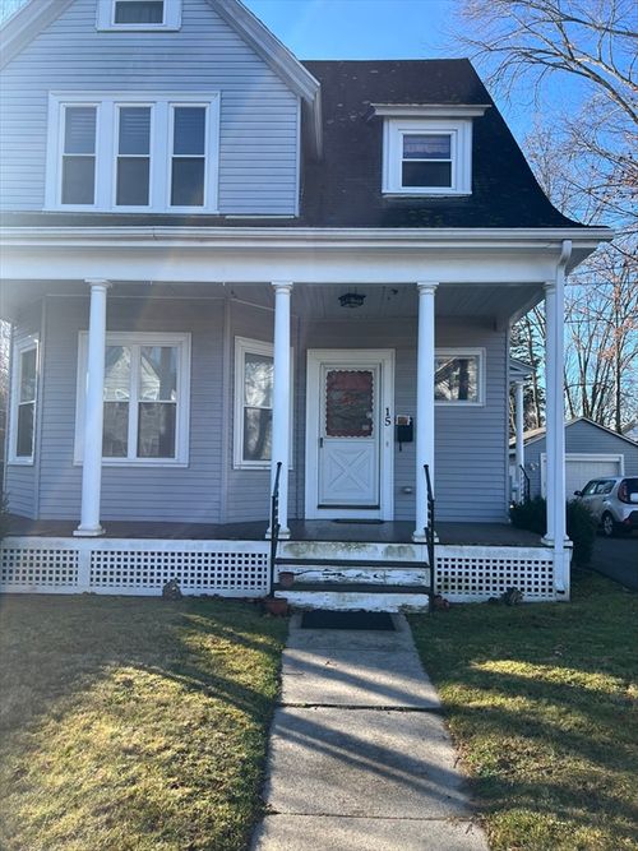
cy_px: 426
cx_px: 319
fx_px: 639
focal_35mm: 26
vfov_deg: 67.3
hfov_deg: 53.0
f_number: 1.5
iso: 50
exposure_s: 1/1209
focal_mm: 5.7
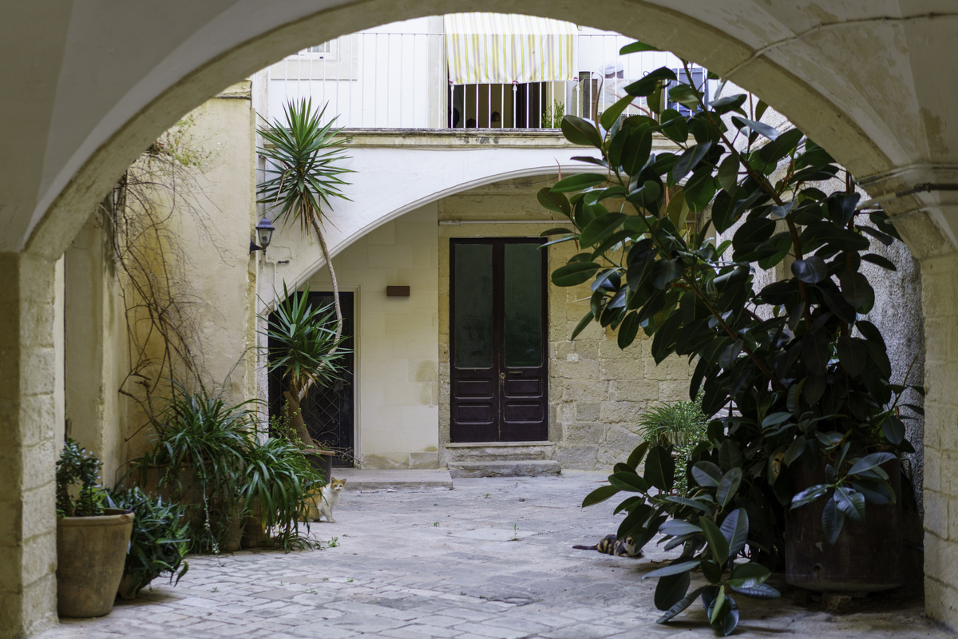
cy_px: 320
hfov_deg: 36.2
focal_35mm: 55
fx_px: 1463
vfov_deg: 24.6
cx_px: 479
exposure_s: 1/80
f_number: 2.5
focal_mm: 55
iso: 500
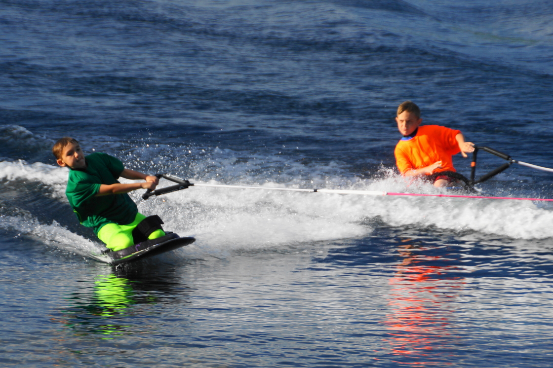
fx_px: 2764
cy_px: 184
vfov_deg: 7.6
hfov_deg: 11.4
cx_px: 276
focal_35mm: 180
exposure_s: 1/200
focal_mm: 120
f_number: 5.6
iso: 125
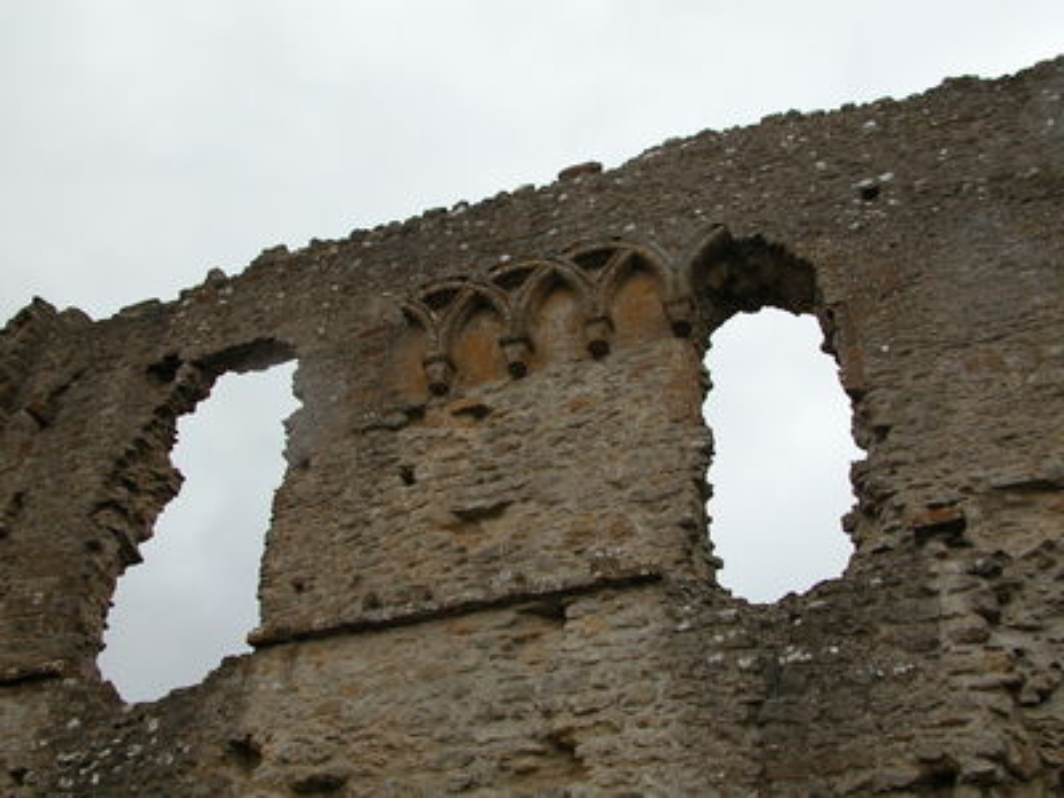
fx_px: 1076
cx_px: 532
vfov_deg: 40.7
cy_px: 399
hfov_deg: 52.6
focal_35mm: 35
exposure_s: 1/106
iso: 100
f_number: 4
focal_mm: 8.9
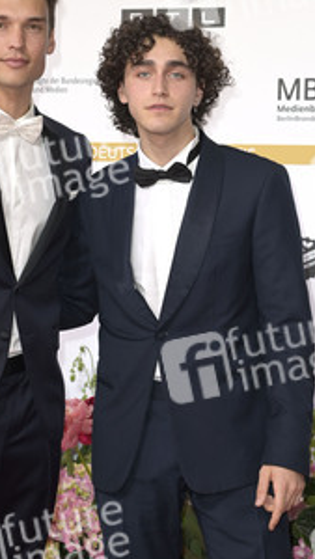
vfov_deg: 17.9
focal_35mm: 120
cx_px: 88
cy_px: 266
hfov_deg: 10.1
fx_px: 1780
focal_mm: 86
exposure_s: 1/250
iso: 640
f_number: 5
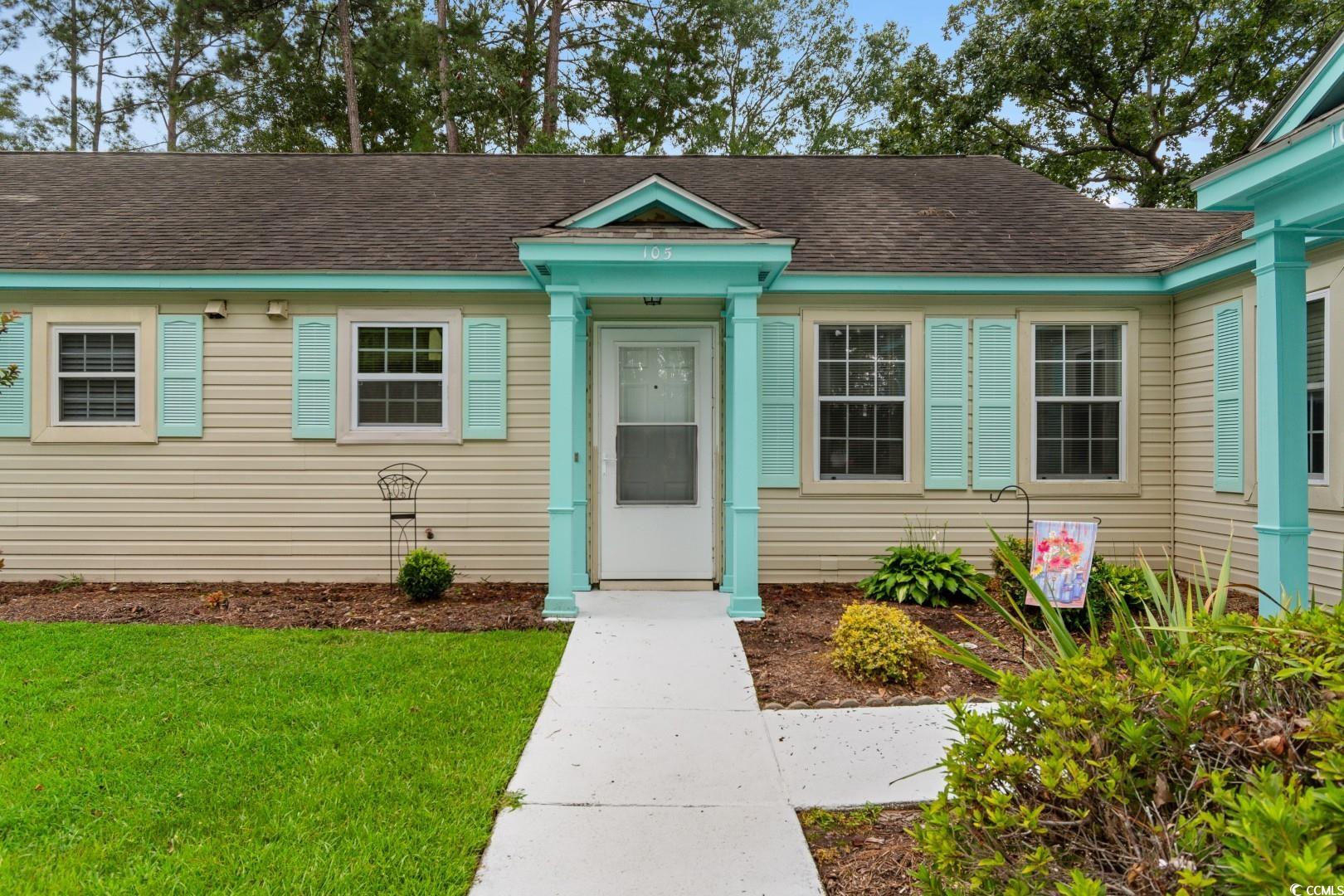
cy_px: 448
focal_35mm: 24
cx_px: 672
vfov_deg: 53.1
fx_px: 896
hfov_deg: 73.7
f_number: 5.3
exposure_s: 1/125
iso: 100
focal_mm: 16
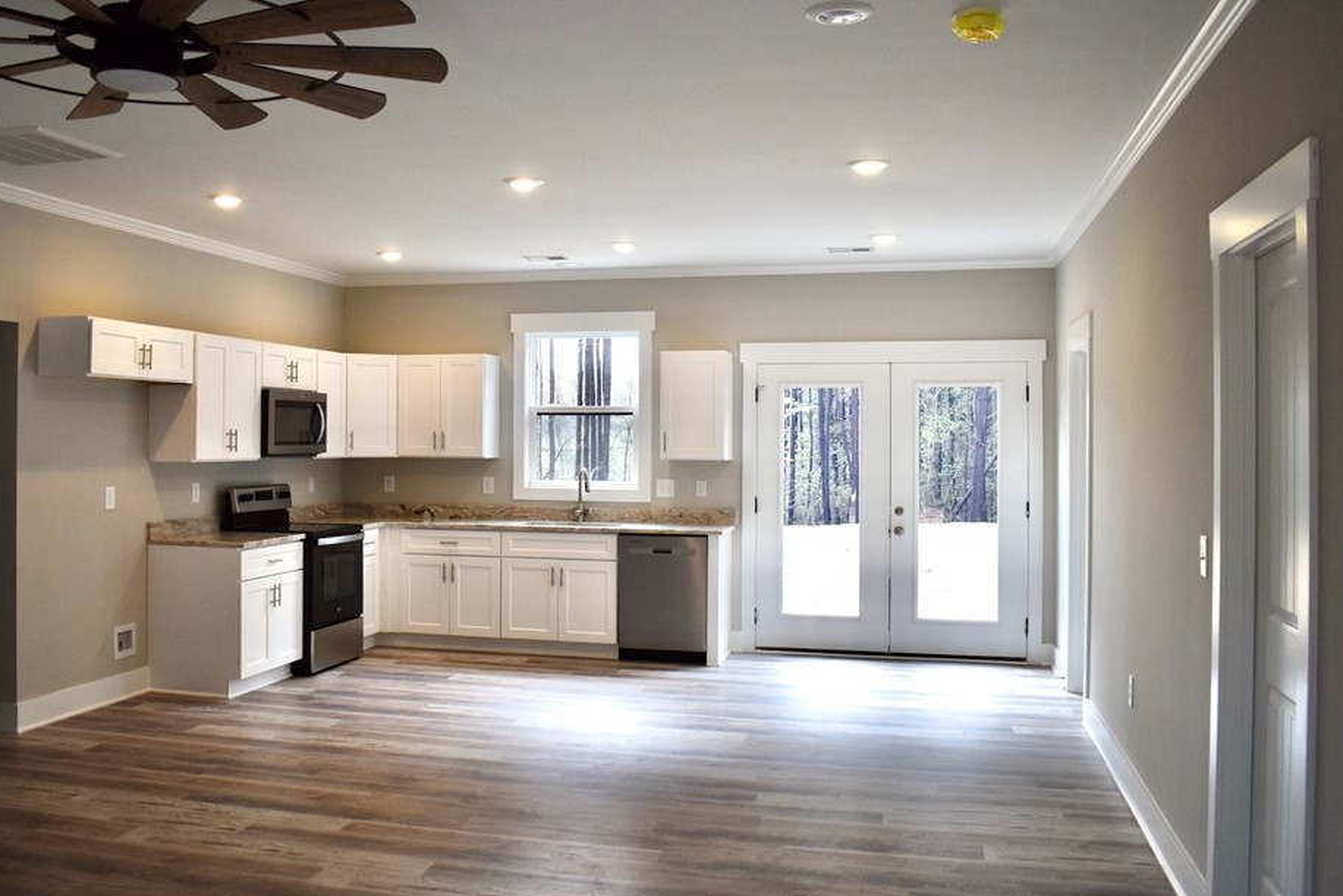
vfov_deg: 41.1
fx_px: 1194
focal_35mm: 32
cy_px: 414
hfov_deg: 58.4
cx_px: 563
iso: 400
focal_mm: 18
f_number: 4
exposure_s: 1/250
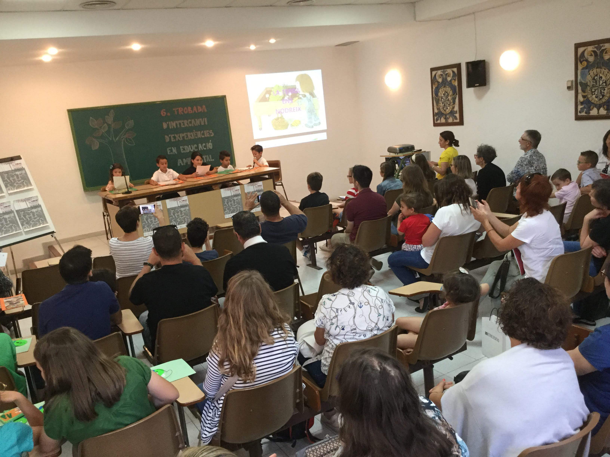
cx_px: 305
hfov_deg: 58.4
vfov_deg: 45.4
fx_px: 546
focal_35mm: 31
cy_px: 228
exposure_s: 1/33
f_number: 2.4
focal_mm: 3.3
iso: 160
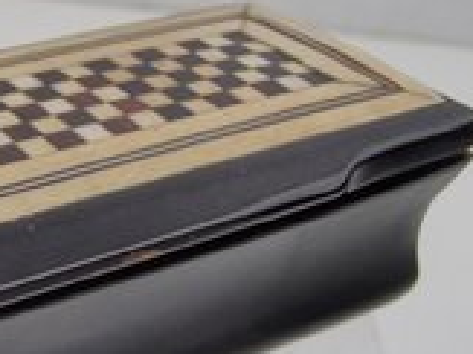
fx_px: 1065
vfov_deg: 18.8
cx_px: 1
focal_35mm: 78
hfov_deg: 24.0
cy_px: 251
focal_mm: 6.64
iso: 200
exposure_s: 1/160
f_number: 4.7
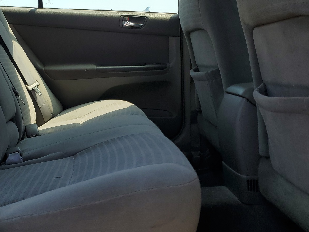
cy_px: 102
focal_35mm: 44
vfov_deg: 32.8
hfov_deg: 41.6
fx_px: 393
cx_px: 74
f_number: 1.5
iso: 50
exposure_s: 1/1429
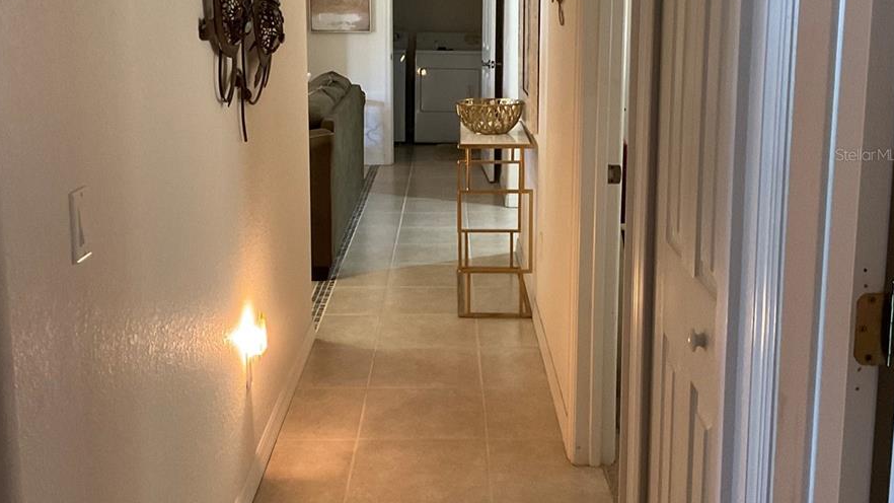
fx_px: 1019
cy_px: 154
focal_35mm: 43
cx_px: 451
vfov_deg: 27.5
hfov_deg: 47.4
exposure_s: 1/30
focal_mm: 3
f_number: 1.8
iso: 250
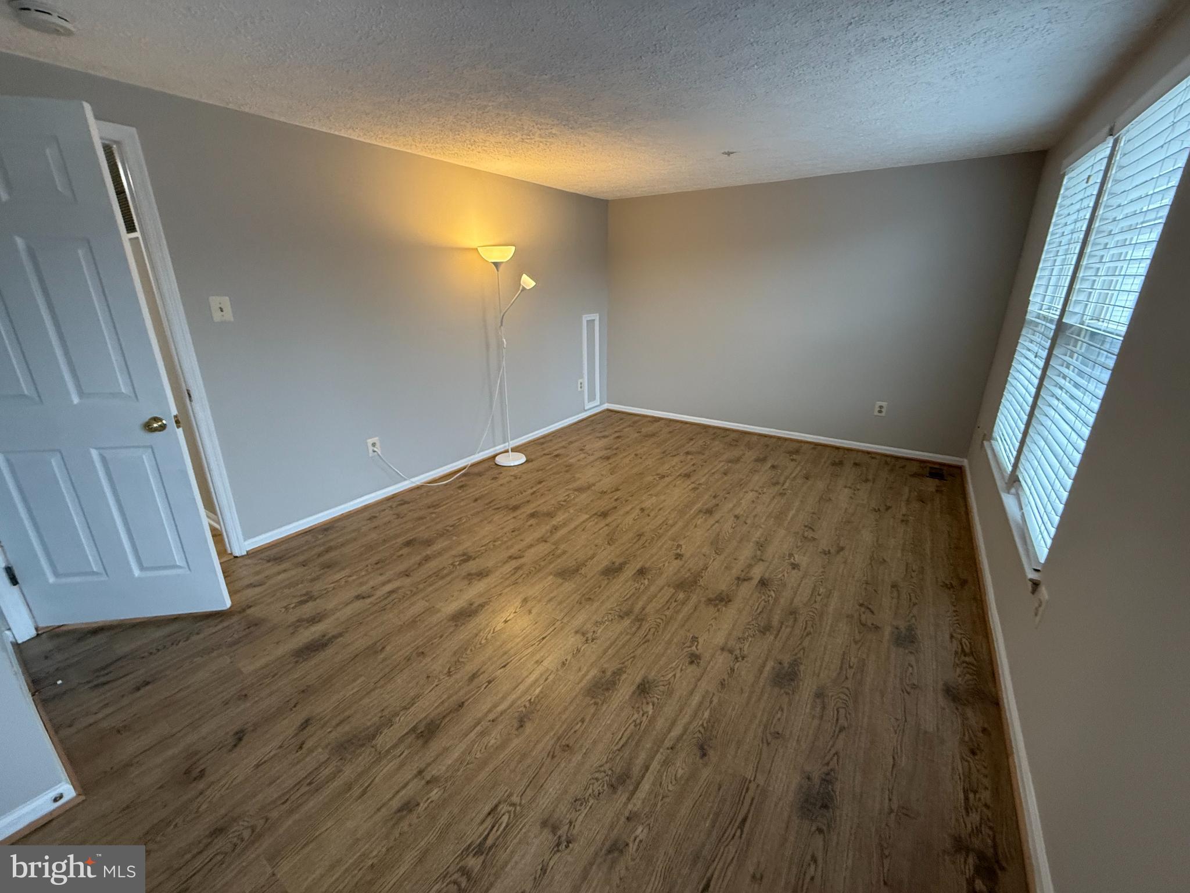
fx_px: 481
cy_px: 446
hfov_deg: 102.1
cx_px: 595
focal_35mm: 14
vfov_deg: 85.7
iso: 250
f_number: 2.2
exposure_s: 1/60
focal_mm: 2.22
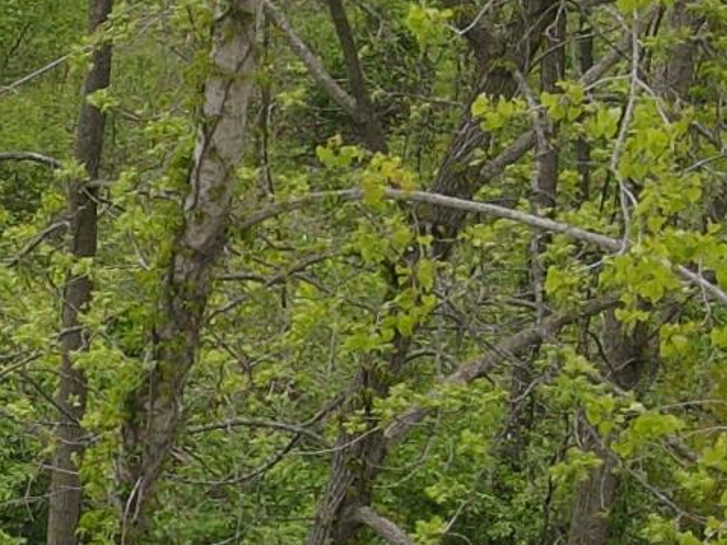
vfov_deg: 9.9
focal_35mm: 150
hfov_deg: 11.4
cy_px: 451
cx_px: -871
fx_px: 3150
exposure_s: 1/320
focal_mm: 4.5
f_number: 2.8
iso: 100
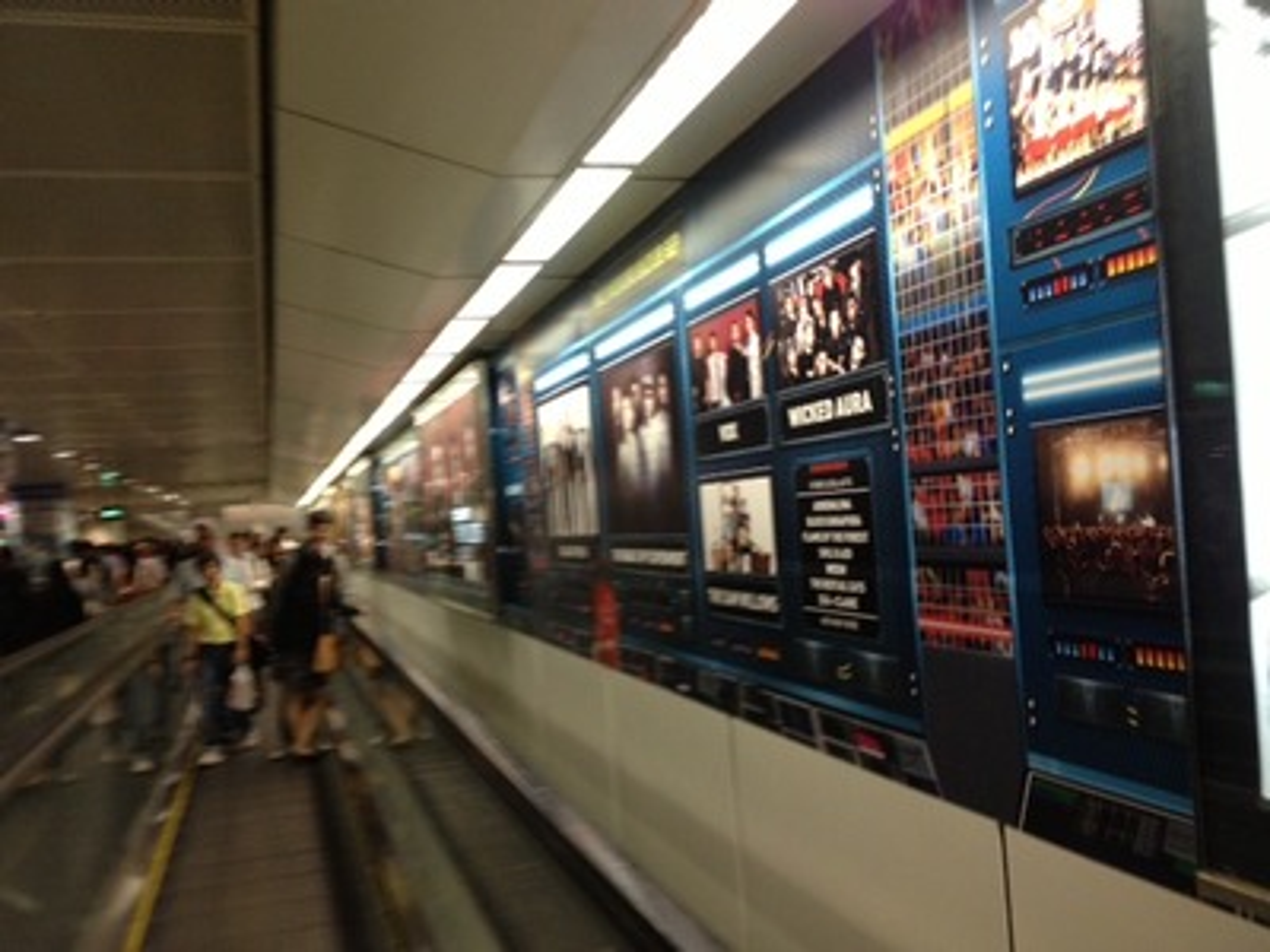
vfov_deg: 40.7
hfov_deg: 52.6
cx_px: 635
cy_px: 476
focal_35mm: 35
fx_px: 1284
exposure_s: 1/20
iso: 200
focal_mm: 4.28
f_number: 2.4
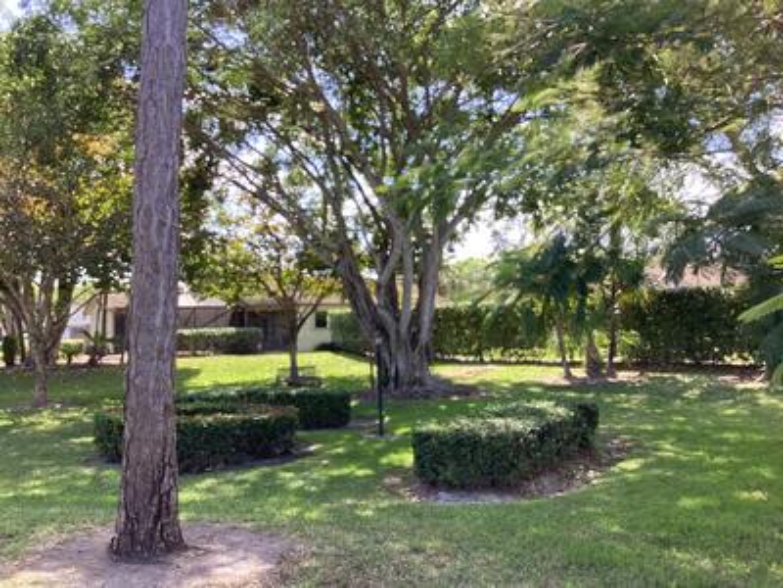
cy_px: 294
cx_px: 392
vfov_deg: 45.4
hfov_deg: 58.4
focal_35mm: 31
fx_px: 701
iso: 25
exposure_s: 1/154
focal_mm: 3.3
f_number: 2.4
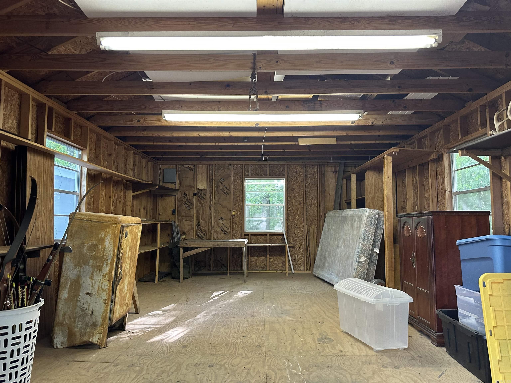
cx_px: 256
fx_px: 354
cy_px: 192
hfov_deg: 71.6
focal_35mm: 24
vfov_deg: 56.8
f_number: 1.78
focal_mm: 6.86
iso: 320
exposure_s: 1/60
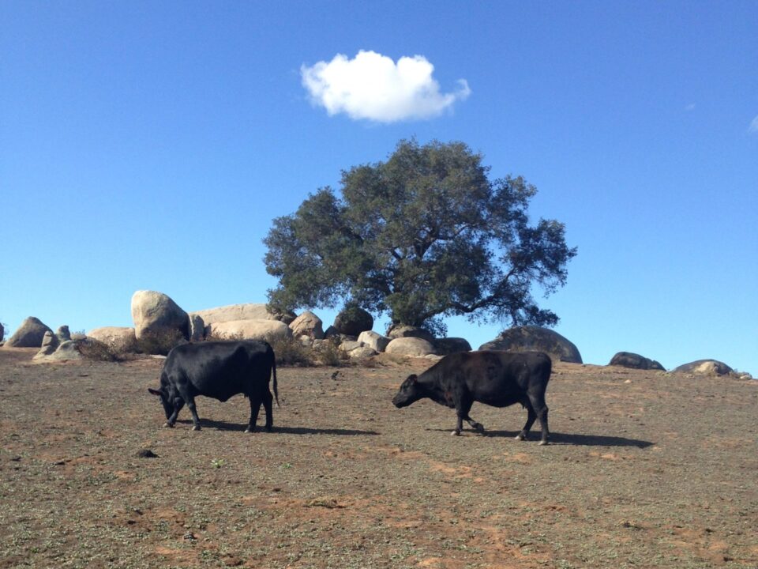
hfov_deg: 55.4
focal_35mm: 33
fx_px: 723
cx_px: 379
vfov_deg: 42.9
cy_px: 284
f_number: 2.4
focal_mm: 4.12
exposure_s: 1/985
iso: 50
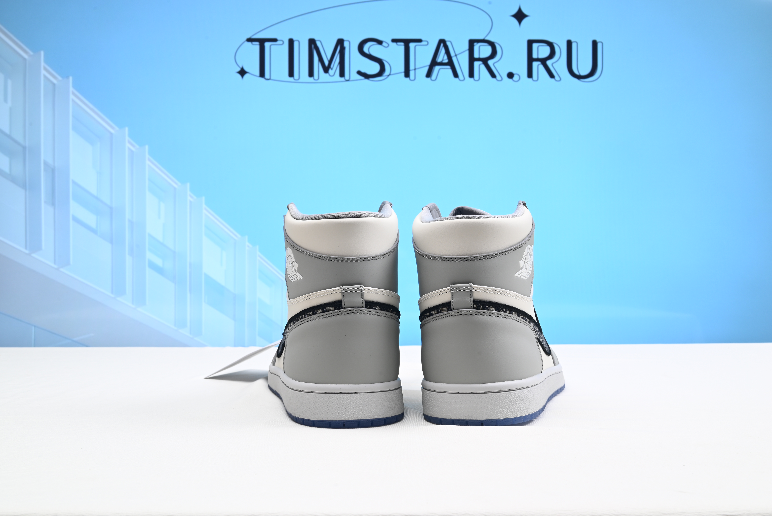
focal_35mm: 36
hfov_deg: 53.1
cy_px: 258
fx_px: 772
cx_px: 386
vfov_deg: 36.9
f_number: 16
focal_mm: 36
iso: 100
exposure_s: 1/2
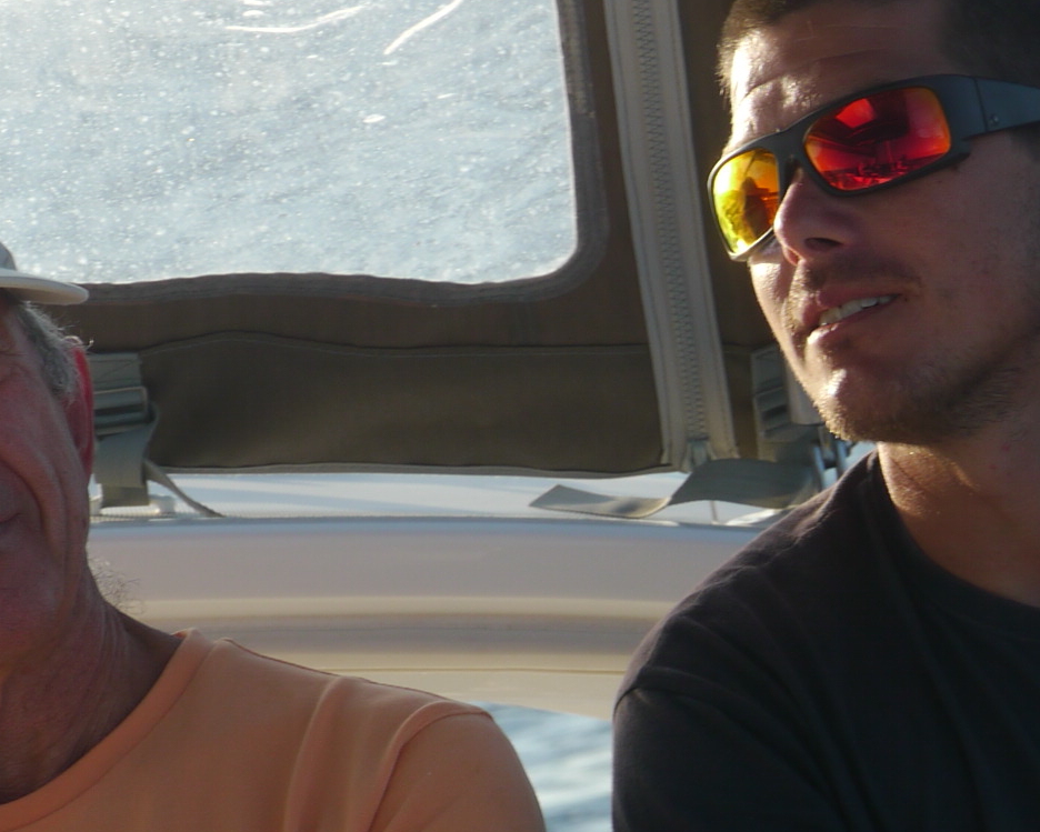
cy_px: 785
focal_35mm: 282
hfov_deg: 6.8
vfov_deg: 5.5
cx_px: 898
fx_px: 8681
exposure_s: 1/250
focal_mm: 48
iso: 100
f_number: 6.3
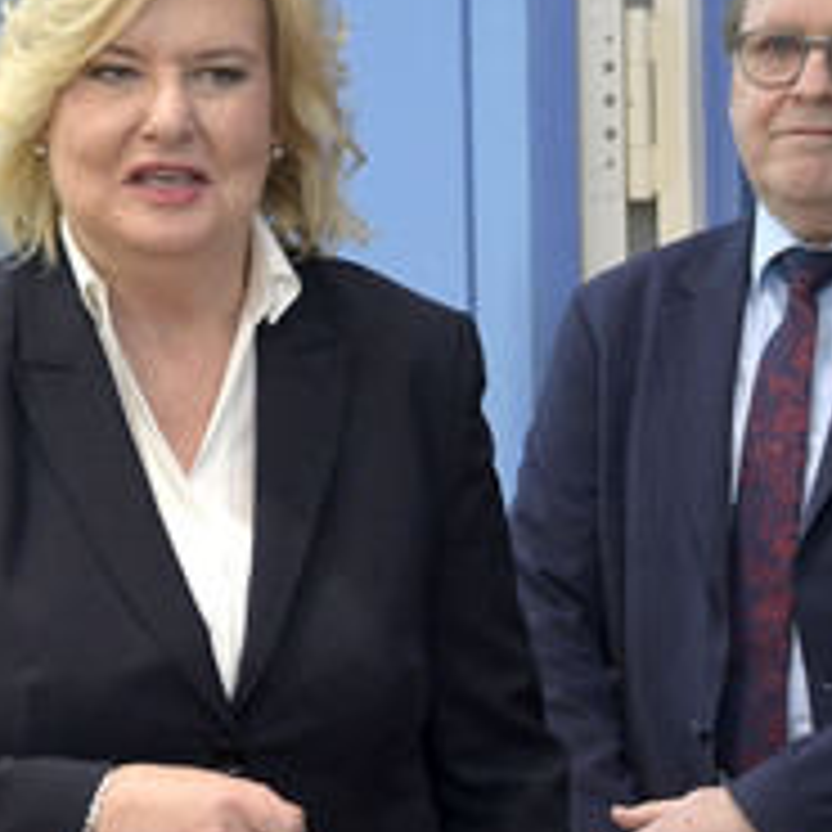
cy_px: 459
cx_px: 308
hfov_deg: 6.3
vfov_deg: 6.3
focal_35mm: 280
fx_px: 7614
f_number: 5.6
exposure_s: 1/640
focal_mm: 135
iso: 4000
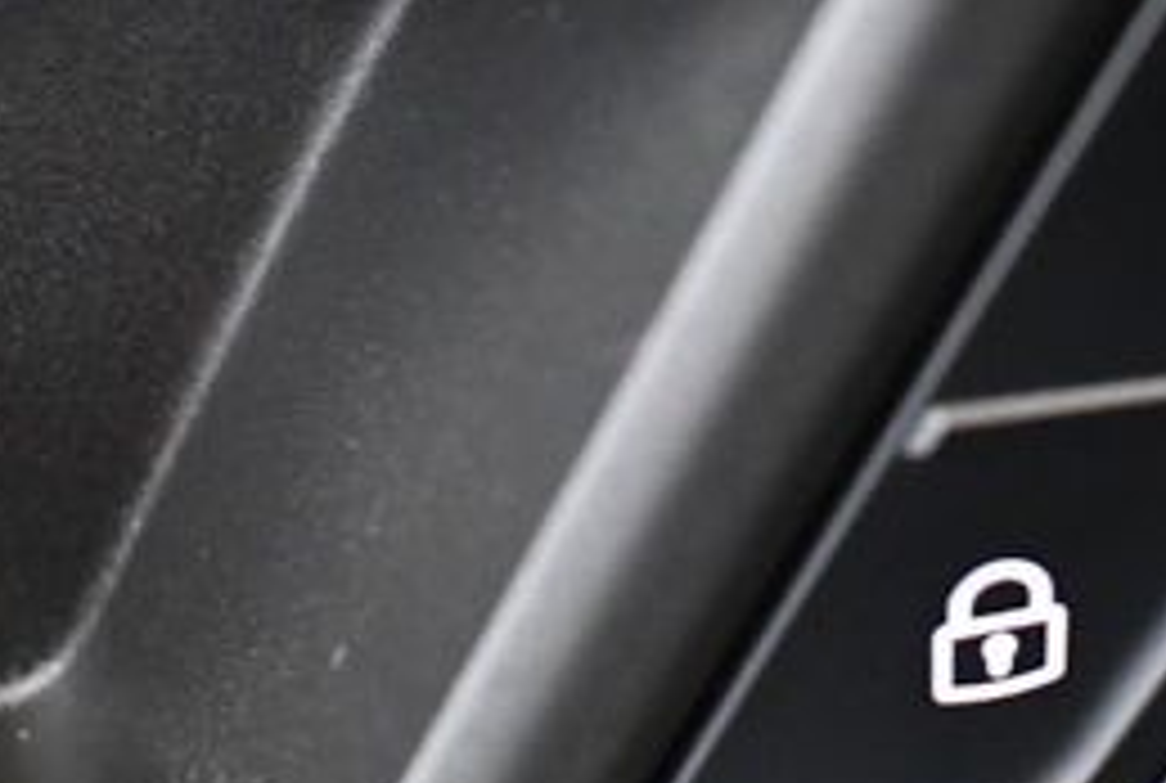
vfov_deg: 15.4
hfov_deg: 22.4
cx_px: 977
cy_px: 304
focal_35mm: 89
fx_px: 2889
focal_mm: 18
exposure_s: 1/60
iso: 3600
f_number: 3.5
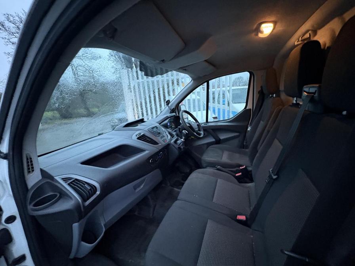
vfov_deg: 85.7
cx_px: 178
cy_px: 133
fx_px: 144
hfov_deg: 102.1
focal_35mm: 14
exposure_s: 1/33
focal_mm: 2.22
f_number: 2.2
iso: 640
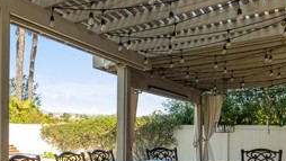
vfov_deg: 31.5
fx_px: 281
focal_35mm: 37
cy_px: 120
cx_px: 82
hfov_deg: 52.3
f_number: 5.6
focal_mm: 14
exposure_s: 1/125
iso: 110
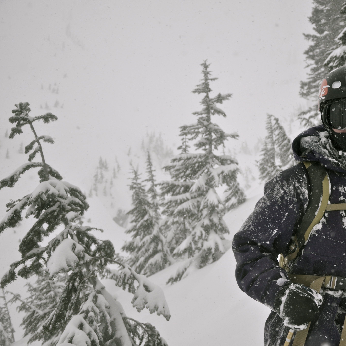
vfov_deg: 31.6
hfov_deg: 31.1
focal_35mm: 54
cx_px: 259
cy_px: 173
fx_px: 611
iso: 200
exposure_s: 1/800
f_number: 4
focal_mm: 28
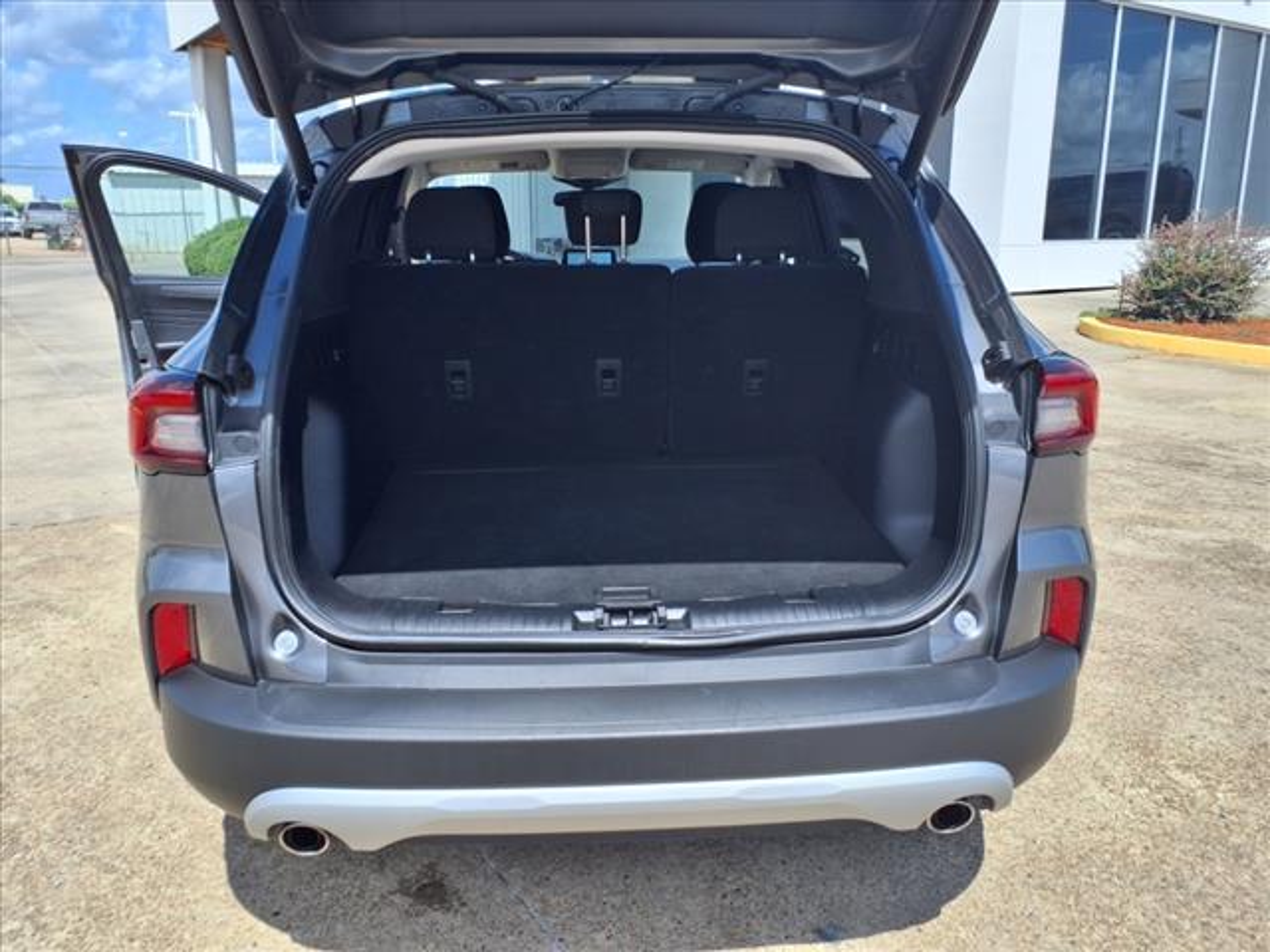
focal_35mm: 27
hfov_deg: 65.3
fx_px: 991
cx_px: 635
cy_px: 476
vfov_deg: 51.4
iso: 40
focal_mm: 3.58
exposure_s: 1/1667
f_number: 1.9
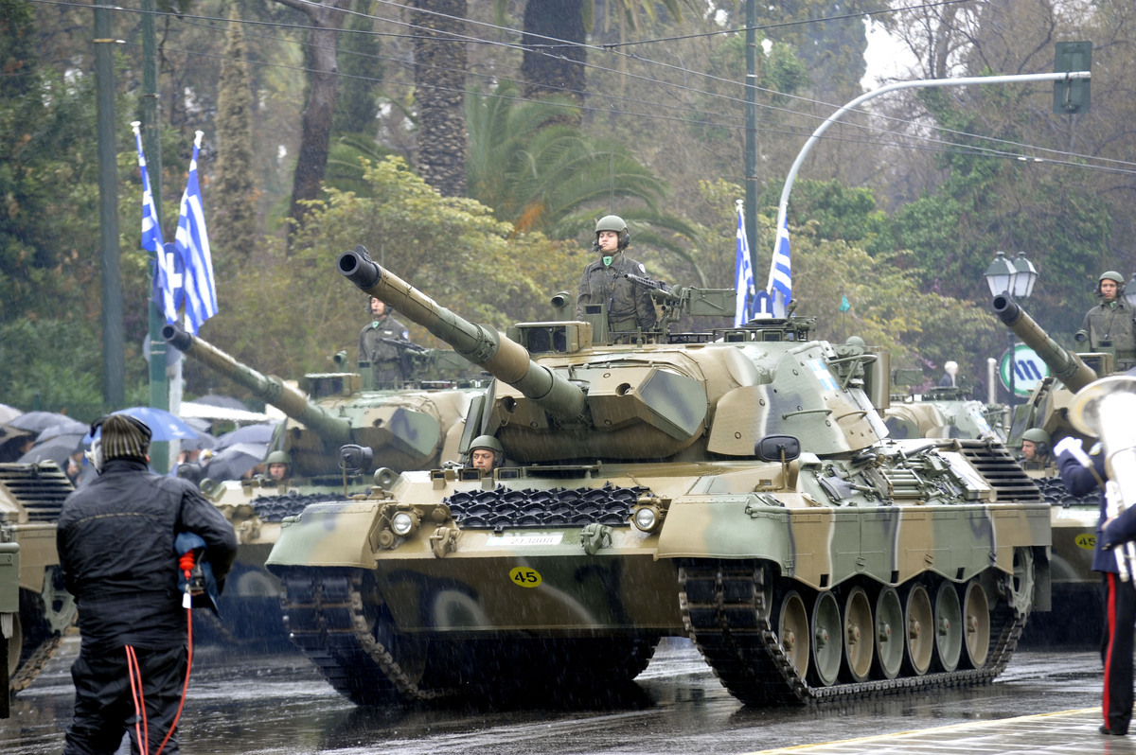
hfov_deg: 11.1
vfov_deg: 7.4
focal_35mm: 185
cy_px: 378
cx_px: 568
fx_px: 5833
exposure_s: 1/160
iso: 640
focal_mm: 185
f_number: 5.6
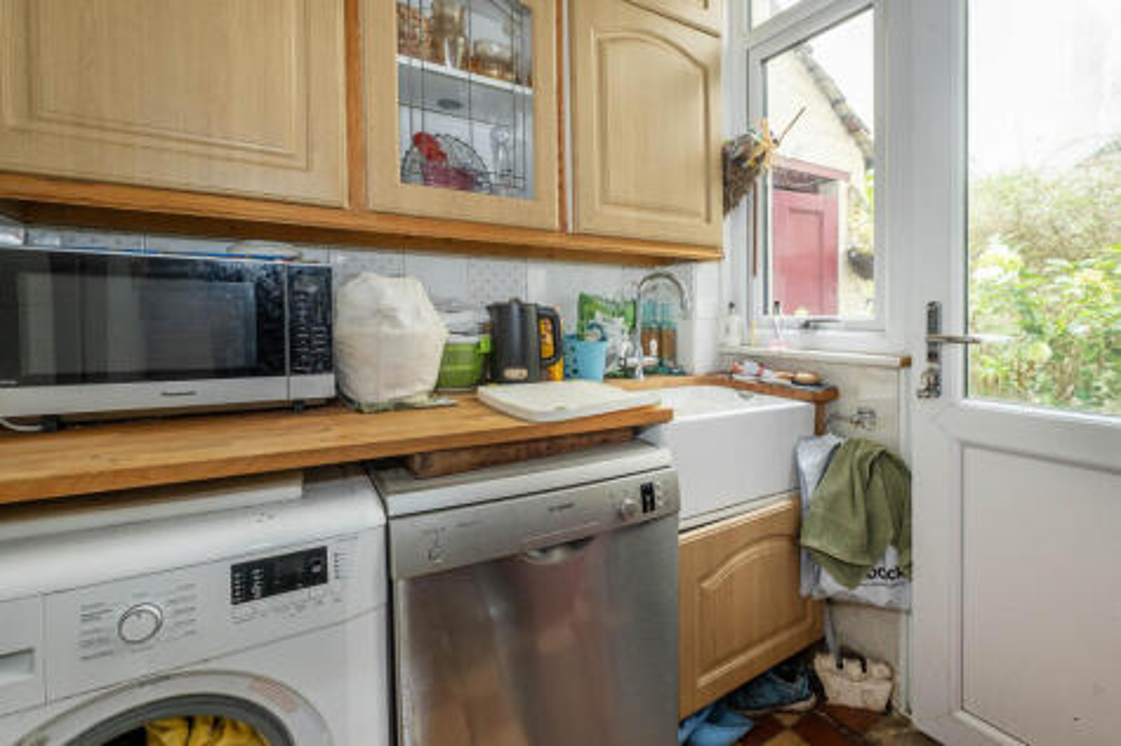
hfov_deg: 100.4
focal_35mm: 15
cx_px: 560
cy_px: 373
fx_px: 467
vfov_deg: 77.3
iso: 320
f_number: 6.4
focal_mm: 10
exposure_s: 1/3
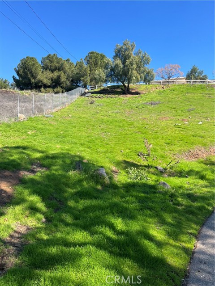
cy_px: 143
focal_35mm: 26
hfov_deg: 53.1
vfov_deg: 67.3
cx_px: 108
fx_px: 215
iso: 50
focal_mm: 5.1
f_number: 1.6
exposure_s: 1/1477
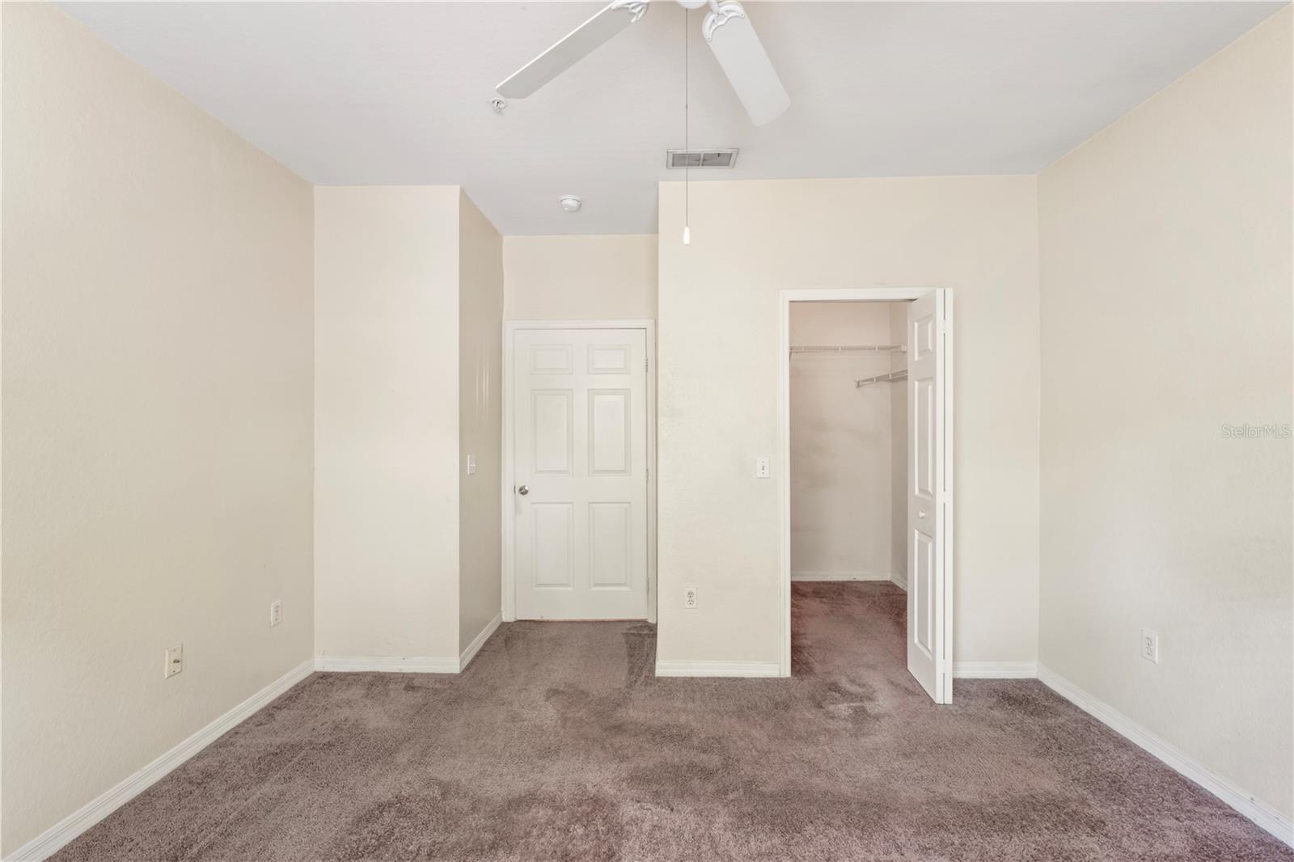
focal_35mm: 15
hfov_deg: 100.4
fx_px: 539
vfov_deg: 77.3
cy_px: 431
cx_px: 647
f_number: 8
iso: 320
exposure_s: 1.5
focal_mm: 10
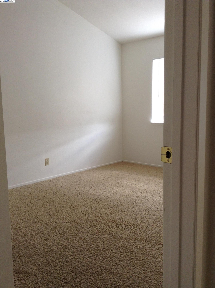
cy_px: 144
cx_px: 108
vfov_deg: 55.4
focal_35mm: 33
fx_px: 274
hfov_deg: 42.8
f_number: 2.4
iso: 50
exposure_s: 1/24
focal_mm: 3.3
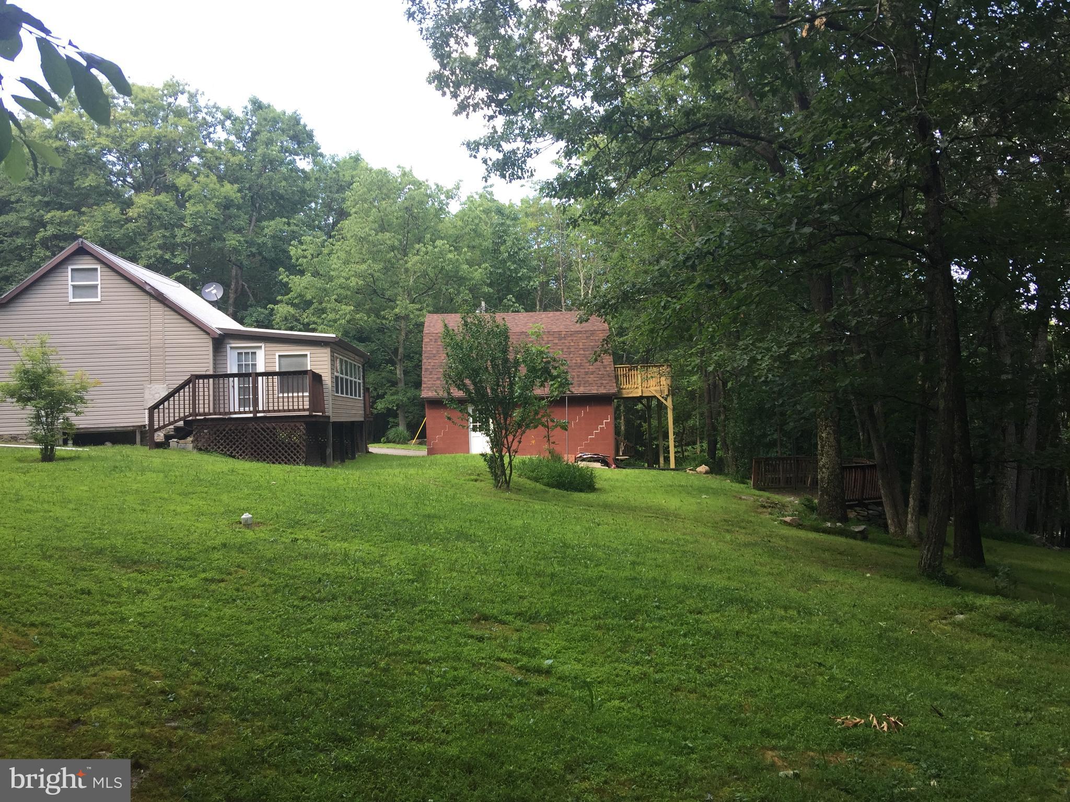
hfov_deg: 61.7
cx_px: 535
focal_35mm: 29
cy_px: 401
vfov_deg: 48.2
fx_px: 896
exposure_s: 1/120
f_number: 2.2
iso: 32
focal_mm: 4.15
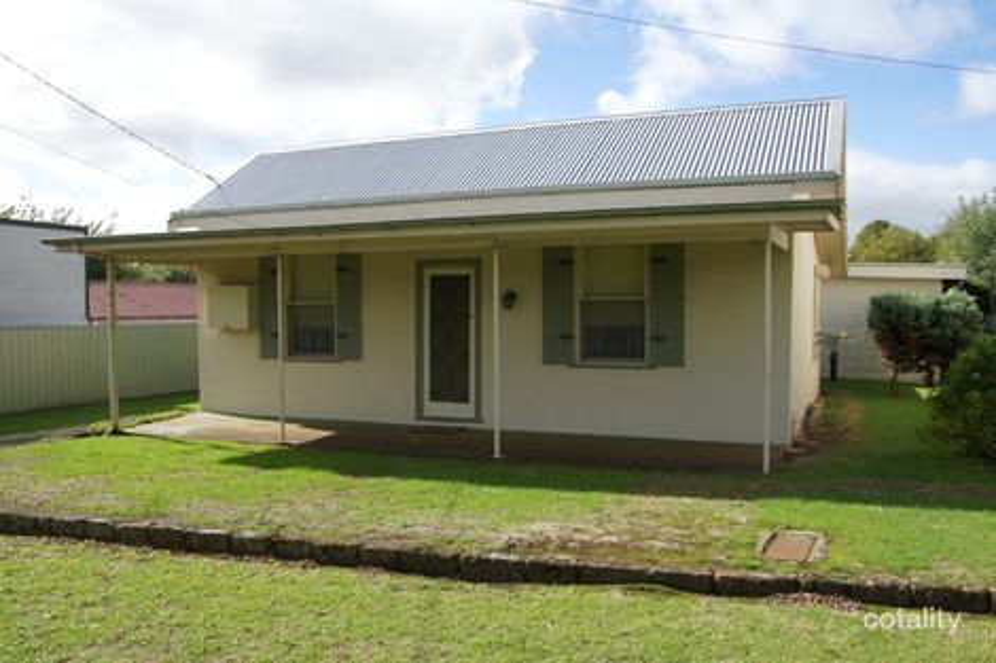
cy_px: 332
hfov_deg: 70.5
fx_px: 705
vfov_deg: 50.4
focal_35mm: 26
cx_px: 498
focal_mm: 17
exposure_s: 1/250
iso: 200
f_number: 9
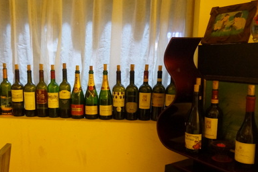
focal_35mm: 40
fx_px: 286
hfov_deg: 47.9
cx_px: 90
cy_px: 110
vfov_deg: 33.1
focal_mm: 16
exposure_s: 1/20
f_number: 3.5
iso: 3200
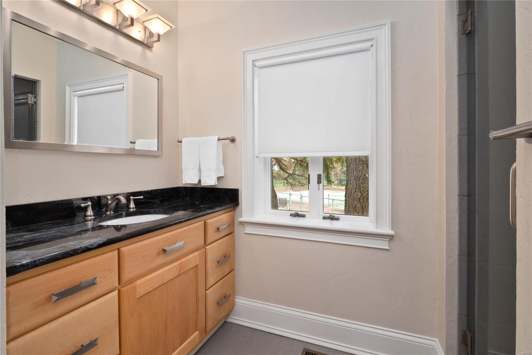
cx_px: 266
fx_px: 236
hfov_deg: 96.7
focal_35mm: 16
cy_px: 178
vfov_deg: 73.7
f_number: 7.1
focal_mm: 8
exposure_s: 1/5
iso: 400
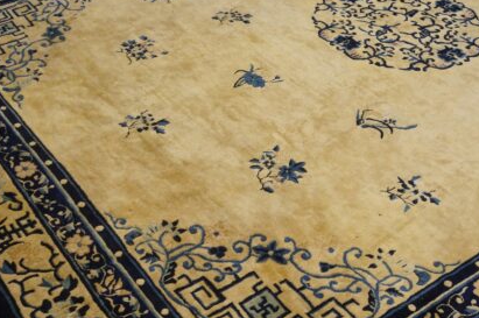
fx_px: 727
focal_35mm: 55
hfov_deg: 36.4
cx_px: 262
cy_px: 197
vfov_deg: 24.6
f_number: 4
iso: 1250
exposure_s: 1/160
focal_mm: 25
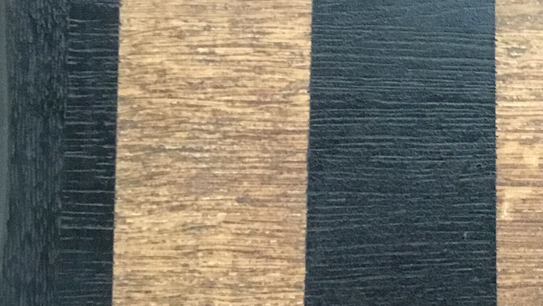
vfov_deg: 14.9
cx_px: 580
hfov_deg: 24.6
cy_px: 145
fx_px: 1166
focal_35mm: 81
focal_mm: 3.3
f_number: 2.4
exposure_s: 1/17
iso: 320
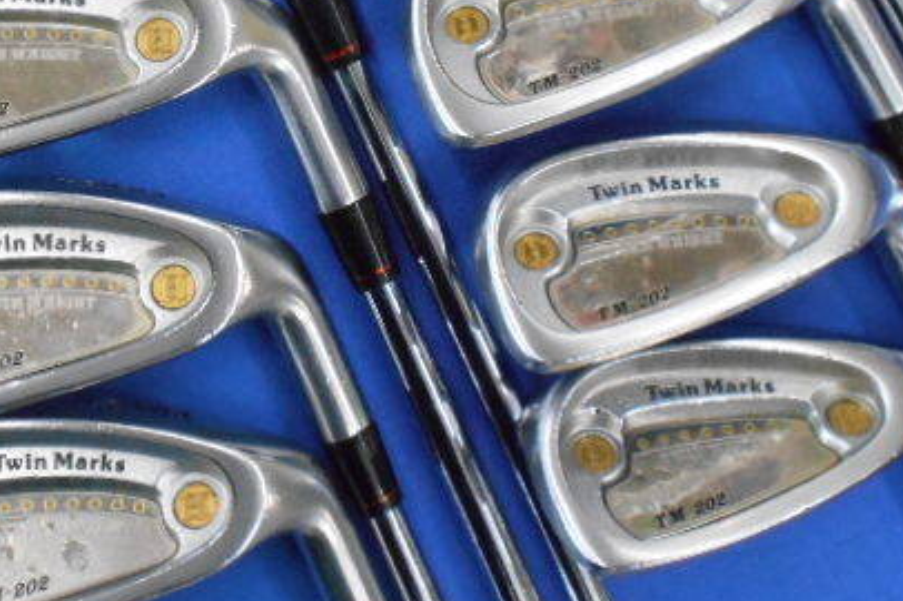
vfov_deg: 21.1
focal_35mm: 64
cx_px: 349
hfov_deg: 31.3
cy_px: 165
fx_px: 1604
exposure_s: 1/100
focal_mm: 6.7
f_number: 3.9
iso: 800
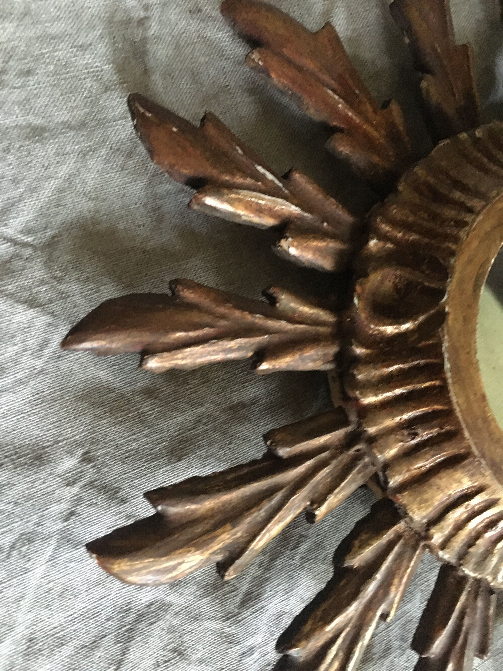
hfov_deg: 48.2
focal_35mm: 29
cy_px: 336
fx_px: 562
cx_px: 252
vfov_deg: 61.7
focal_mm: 4.15
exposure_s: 1/17
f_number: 2.2
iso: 320
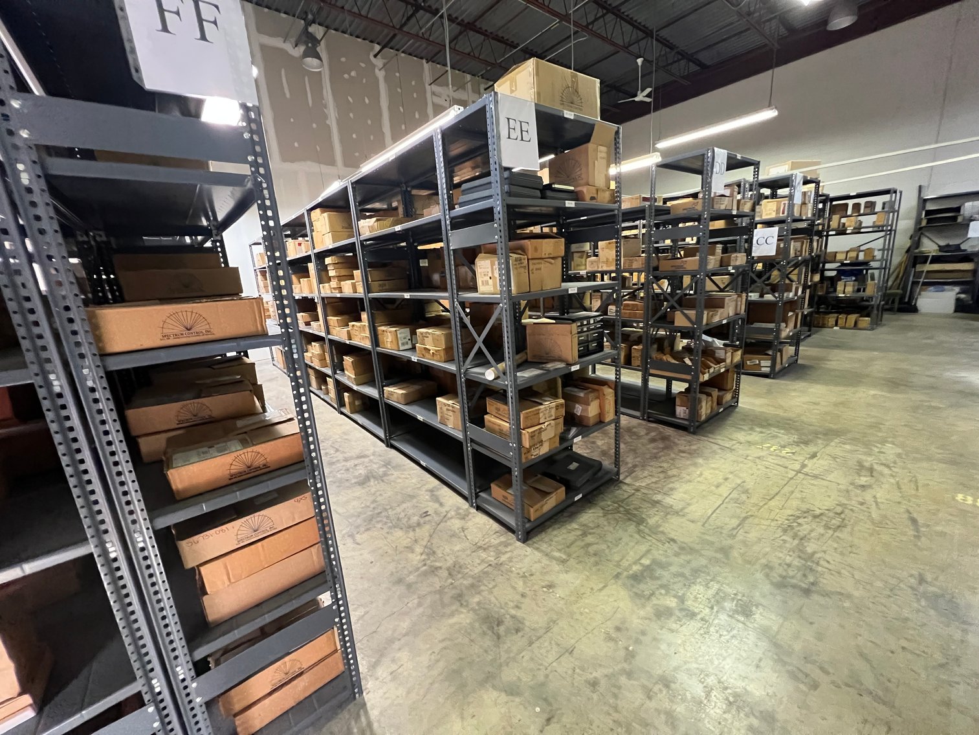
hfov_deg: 106.2
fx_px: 368
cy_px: 368
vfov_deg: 89.9
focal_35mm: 13
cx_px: 490
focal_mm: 1.57
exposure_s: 1/60
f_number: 1.8
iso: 1000
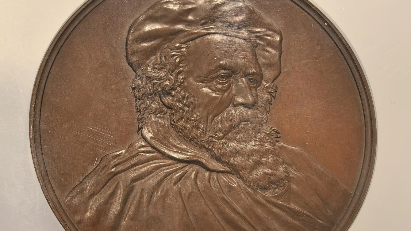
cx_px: 205
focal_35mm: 79
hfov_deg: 26.8
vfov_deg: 15.3
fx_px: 861
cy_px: 141
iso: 160
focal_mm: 6.98
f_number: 2
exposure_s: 1/50
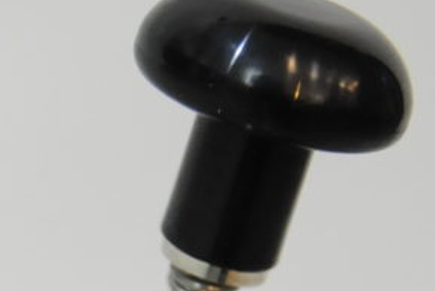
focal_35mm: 209
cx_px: 35
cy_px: 349
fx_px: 2528
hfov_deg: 9.8
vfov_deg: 6.5
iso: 3200
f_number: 5
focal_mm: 50
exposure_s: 1/100
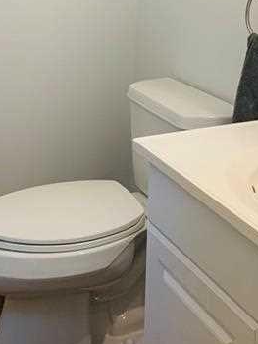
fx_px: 566
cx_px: 152
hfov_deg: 25.7
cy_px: 34
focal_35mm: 57
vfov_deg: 32.1
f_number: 1.8
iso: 125
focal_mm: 4.25
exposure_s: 1/60
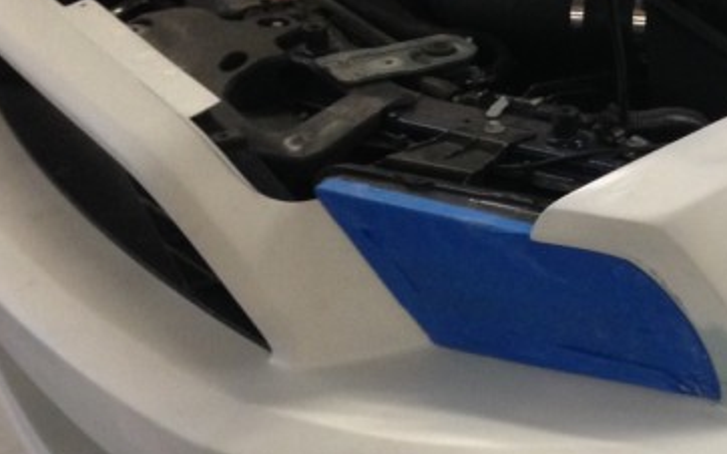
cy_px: 354
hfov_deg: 20.2
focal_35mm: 99
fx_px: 1961
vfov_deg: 13.1
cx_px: 771
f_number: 2.4
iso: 160
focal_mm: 4.12
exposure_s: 1/20
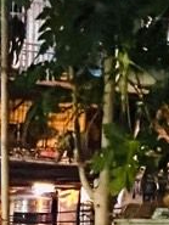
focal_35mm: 72
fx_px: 468
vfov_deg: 21.6
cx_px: -36
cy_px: 356
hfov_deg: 19.2
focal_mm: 1.57
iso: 1250
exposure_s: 1/25
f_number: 1.8
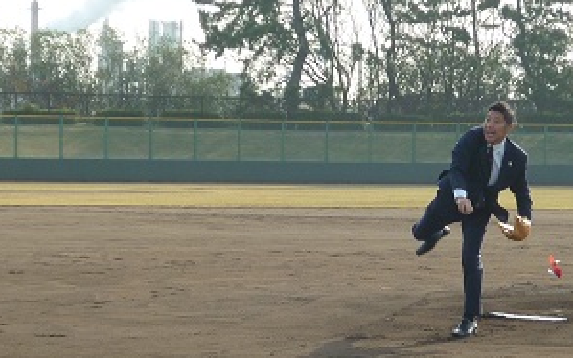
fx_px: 2686
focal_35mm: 172
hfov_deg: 12.2
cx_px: 336
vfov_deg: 7.6
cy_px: 217
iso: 80
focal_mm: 12.4
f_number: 4.1
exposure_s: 1/320
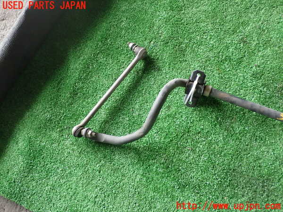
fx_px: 311
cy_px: 106
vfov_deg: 37.7
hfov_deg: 49.0
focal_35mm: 38
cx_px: 142
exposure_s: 1/60
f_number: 2.7
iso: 200
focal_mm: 6.83
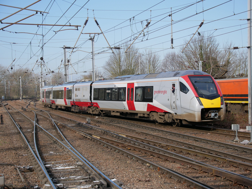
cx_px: 126
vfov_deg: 21.0
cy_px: 94
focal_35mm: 70
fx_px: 510
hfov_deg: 27.8
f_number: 5
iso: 200
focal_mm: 35
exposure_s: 1/1000
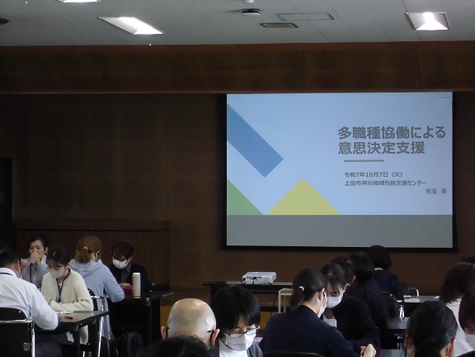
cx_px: 238
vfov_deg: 13.2
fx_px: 1537
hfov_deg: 17.6
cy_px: 178
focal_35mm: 112
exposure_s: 1/50
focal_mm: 20.1
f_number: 6
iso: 400
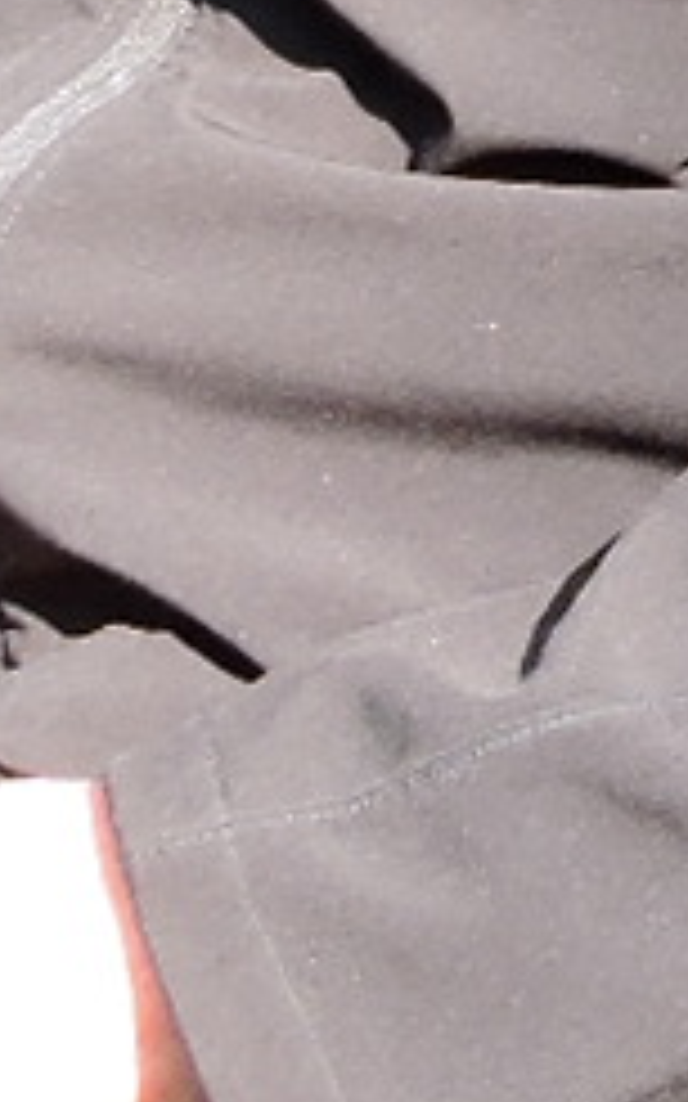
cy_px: -1115
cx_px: 2505
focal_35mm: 208
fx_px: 6244
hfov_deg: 5.6
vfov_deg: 9.4
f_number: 3.5
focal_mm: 5.4
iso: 100
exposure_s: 1/100
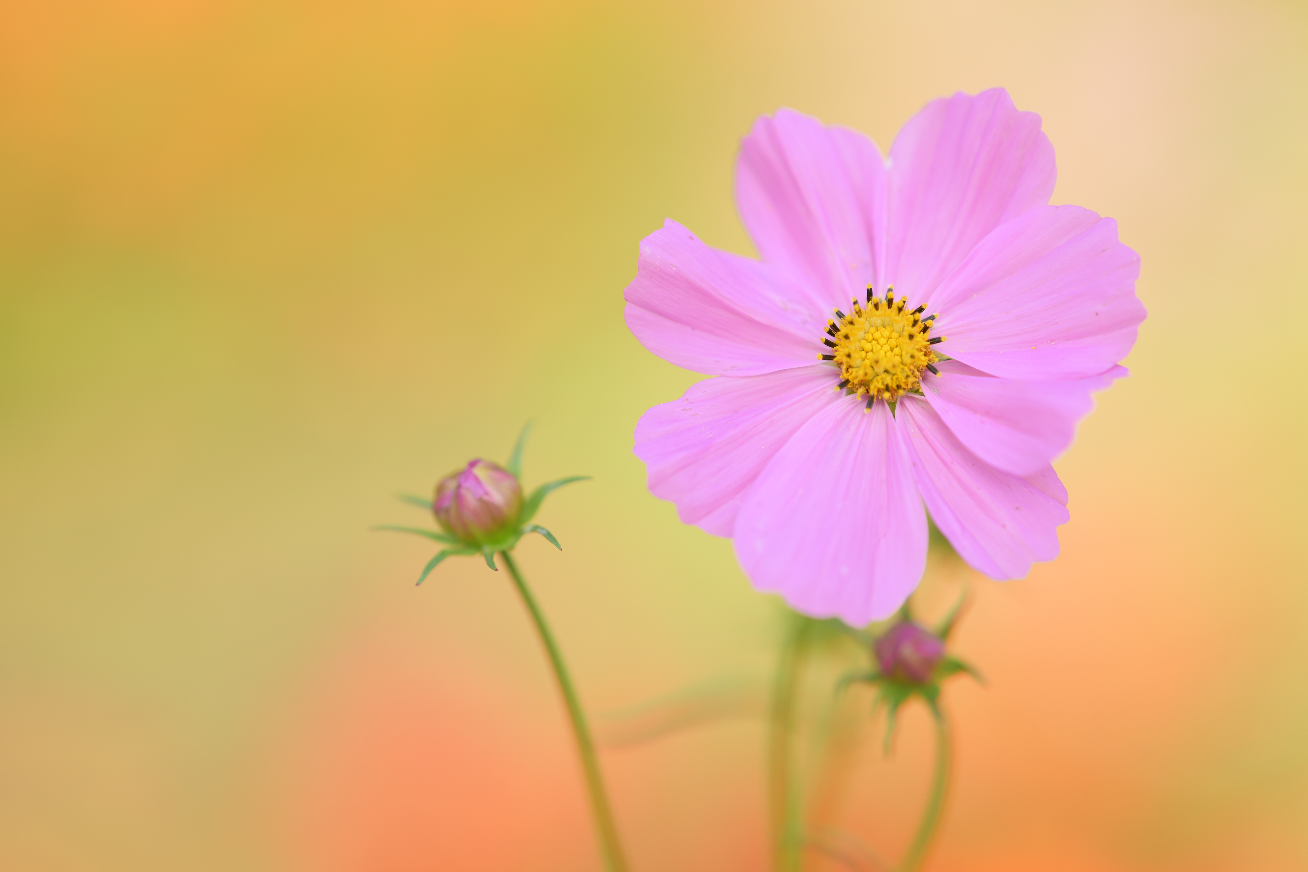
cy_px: 365
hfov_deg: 13.0
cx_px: 648
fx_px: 5740
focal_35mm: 158
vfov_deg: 8.7
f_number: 2
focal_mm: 135
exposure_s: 1/800
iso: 100
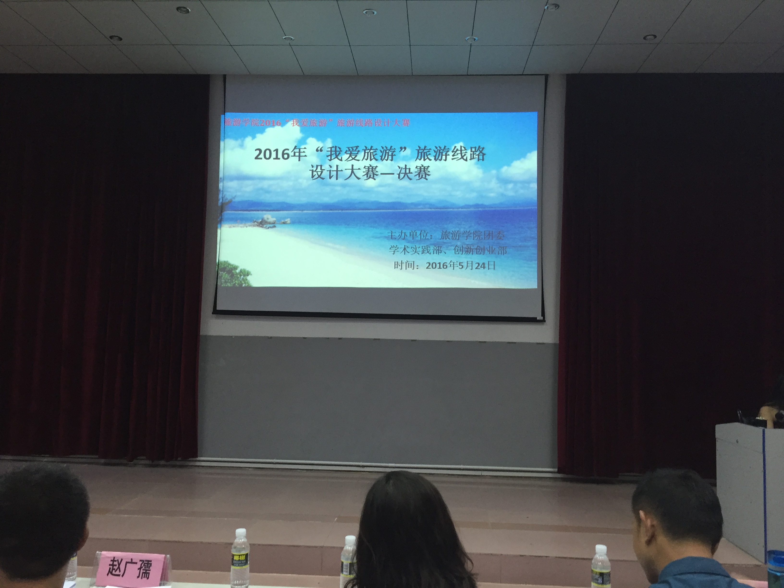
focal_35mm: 29
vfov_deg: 48.2
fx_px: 657
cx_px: 392
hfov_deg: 61.7
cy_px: 294
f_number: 2.2
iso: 160
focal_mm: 4.15
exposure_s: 1/33
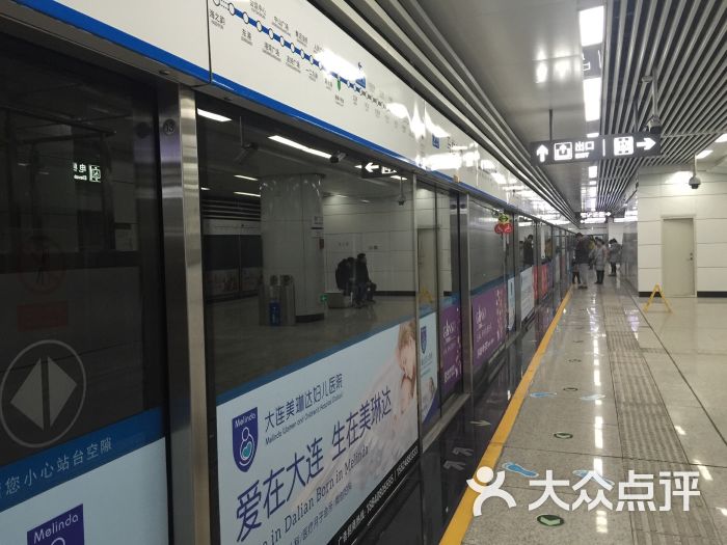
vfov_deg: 48.2
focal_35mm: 29
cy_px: 272
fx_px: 609
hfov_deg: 61.7
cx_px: 364
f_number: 2.2
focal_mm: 4.15
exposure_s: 1/17
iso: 125
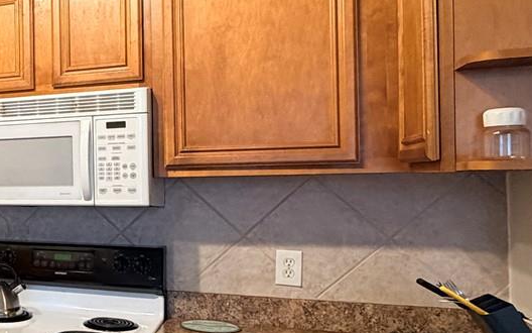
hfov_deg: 36.0
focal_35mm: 45
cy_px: 178
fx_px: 652
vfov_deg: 28.6
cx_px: -84
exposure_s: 1/60
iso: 320
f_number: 2.2
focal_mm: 2.22
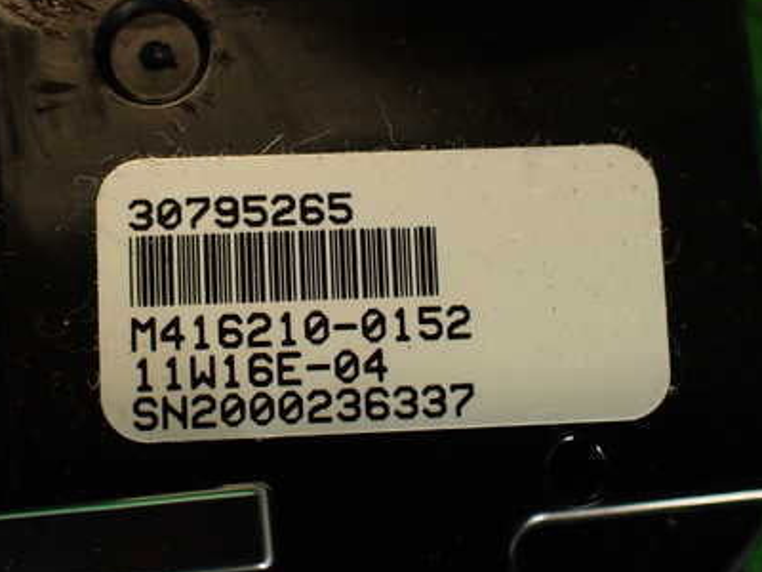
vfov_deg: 30.3
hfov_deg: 39.6
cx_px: 337
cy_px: 278
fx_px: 1057
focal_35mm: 48
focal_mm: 5.79
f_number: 2.4
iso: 200
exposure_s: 1/50
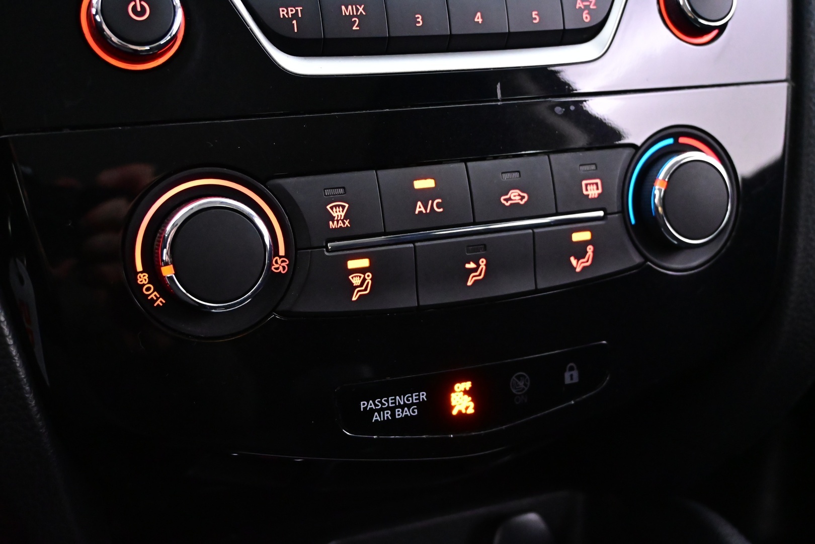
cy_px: 272
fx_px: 1036
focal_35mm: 46
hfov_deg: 43.0
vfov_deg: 29.4
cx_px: 408
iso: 6400
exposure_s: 1/20
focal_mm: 30.5
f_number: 4.8
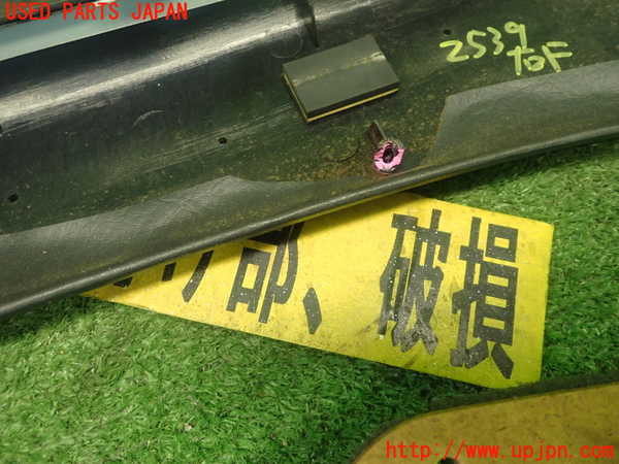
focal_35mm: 30
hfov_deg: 60.0
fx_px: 536
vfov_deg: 46.8
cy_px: 232
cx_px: 310
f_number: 2.3
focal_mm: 5.4
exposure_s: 1/30
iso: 320
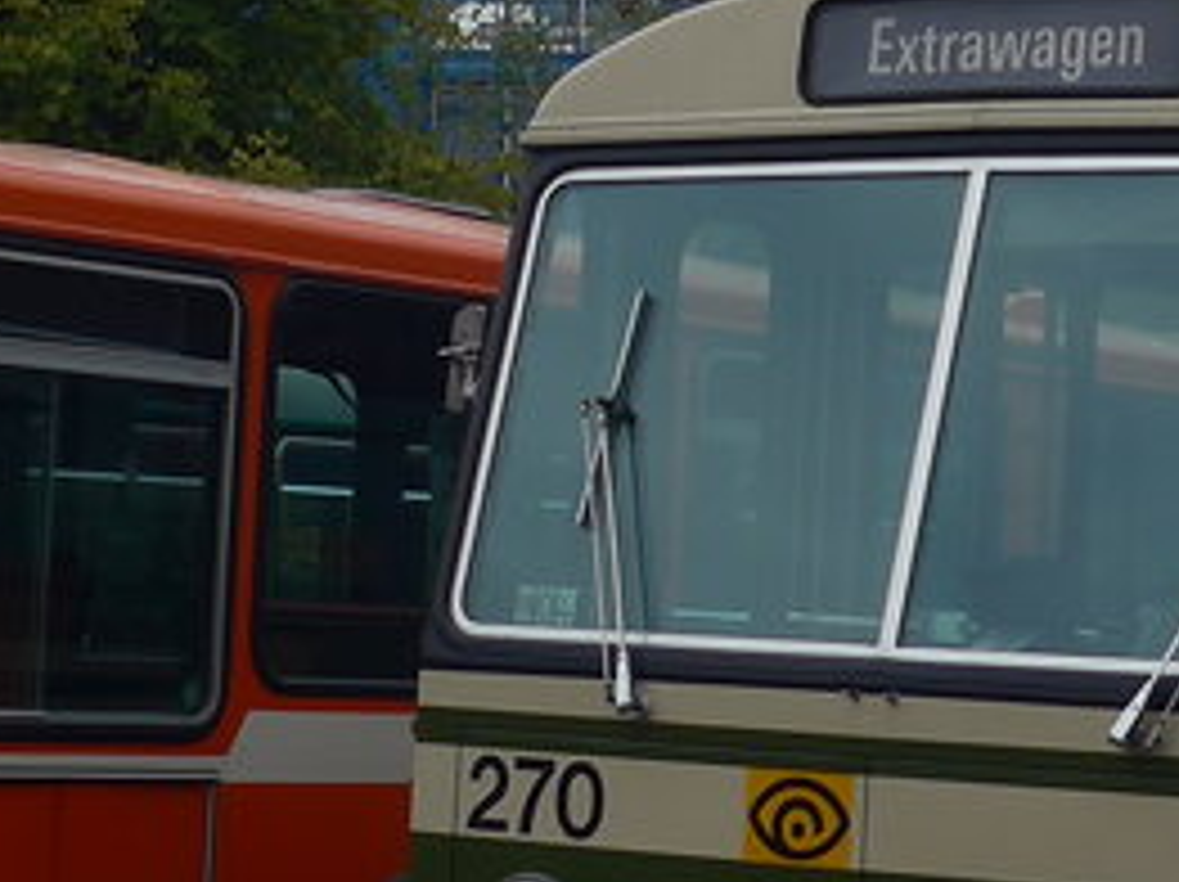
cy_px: 140
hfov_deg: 14.8
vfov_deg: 11.1
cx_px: 684
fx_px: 4526
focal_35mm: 133
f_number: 2.8
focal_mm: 6
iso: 80
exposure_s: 1/1300
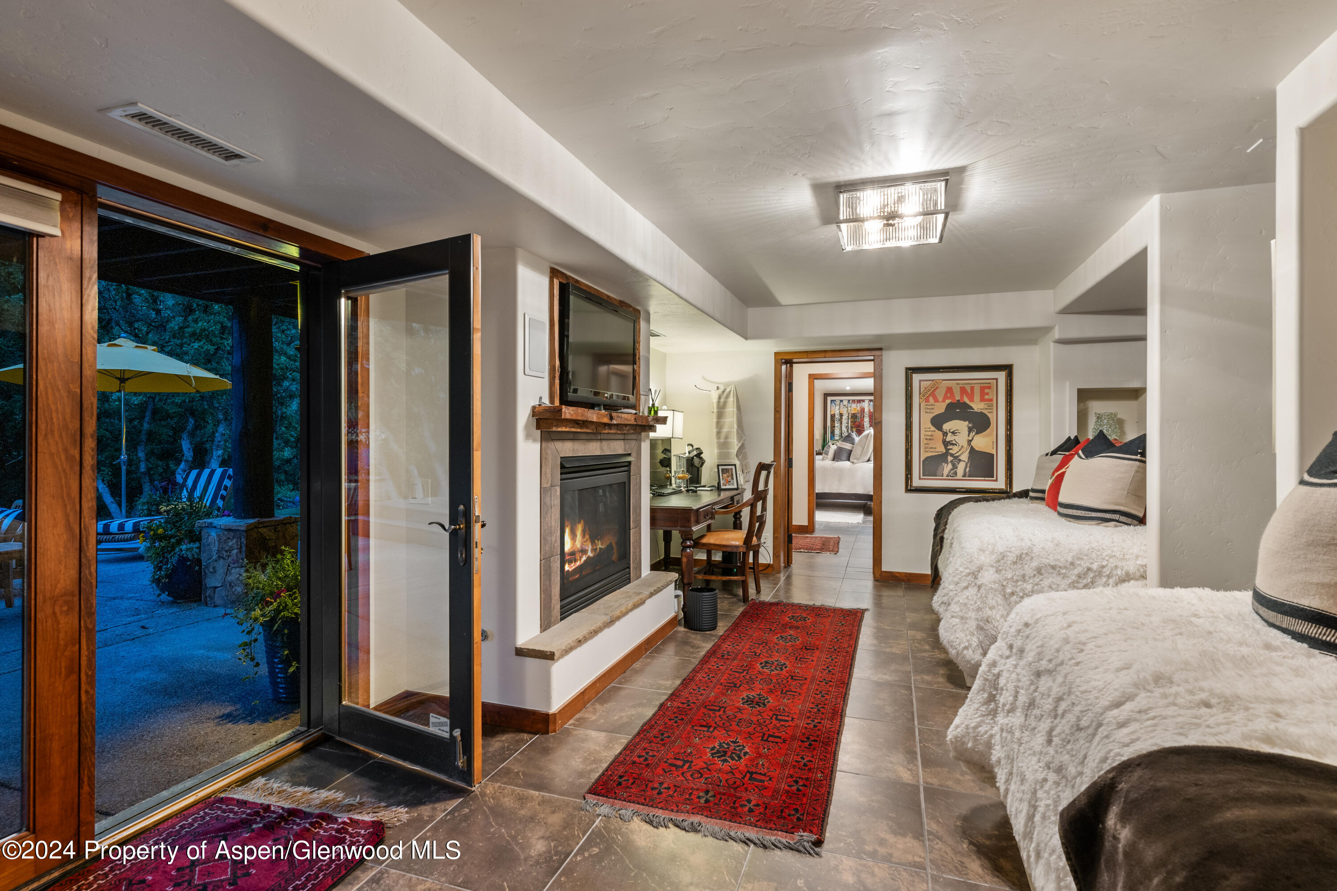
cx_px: 668
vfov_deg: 70.4
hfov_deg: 93.3
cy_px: 446
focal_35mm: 17
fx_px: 631
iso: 500
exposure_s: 1.3
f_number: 7.1
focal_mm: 17
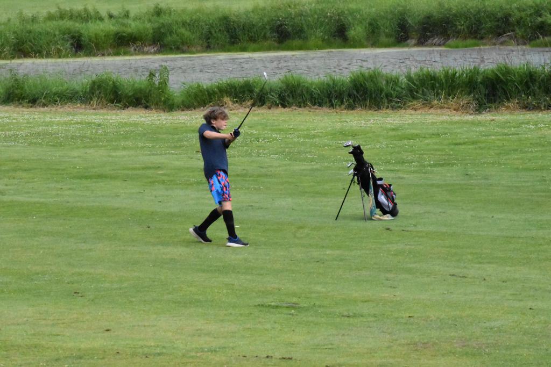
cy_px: 184
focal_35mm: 195
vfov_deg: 7.0
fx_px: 2985
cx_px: 276
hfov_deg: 10.5
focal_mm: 130
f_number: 20
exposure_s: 1/4000
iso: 12800
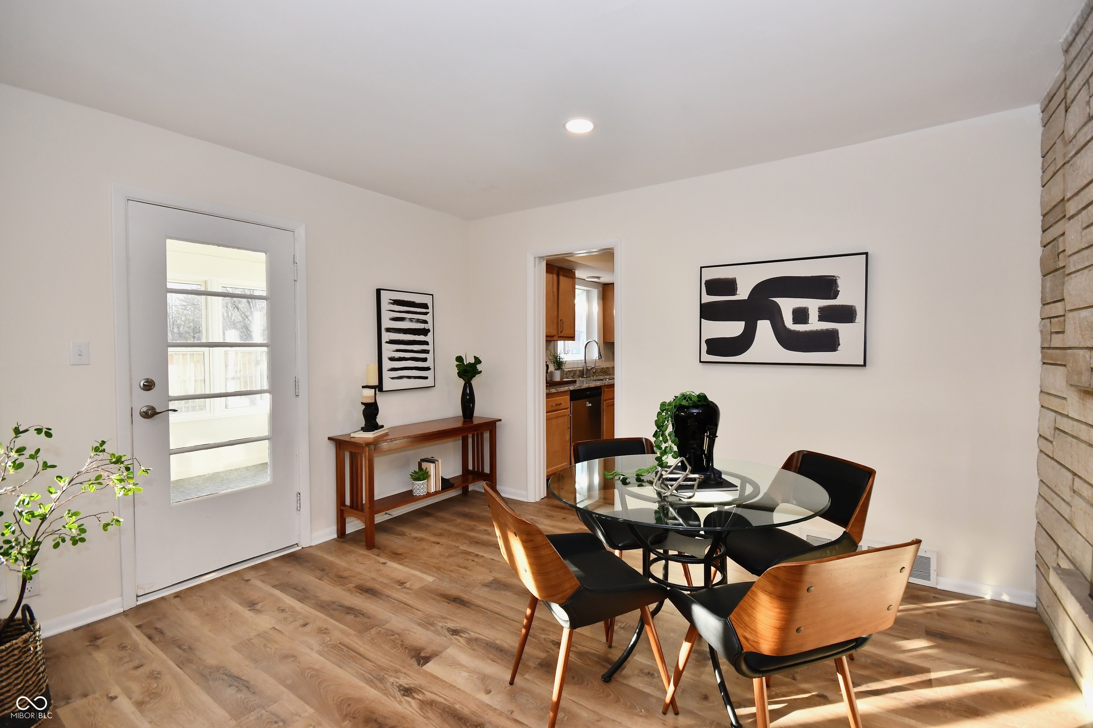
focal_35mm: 15
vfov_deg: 77.3
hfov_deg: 100.4
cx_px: 546
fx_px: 455
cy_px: 364
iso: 640
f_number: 6.3
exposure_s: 1/80
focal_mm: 10
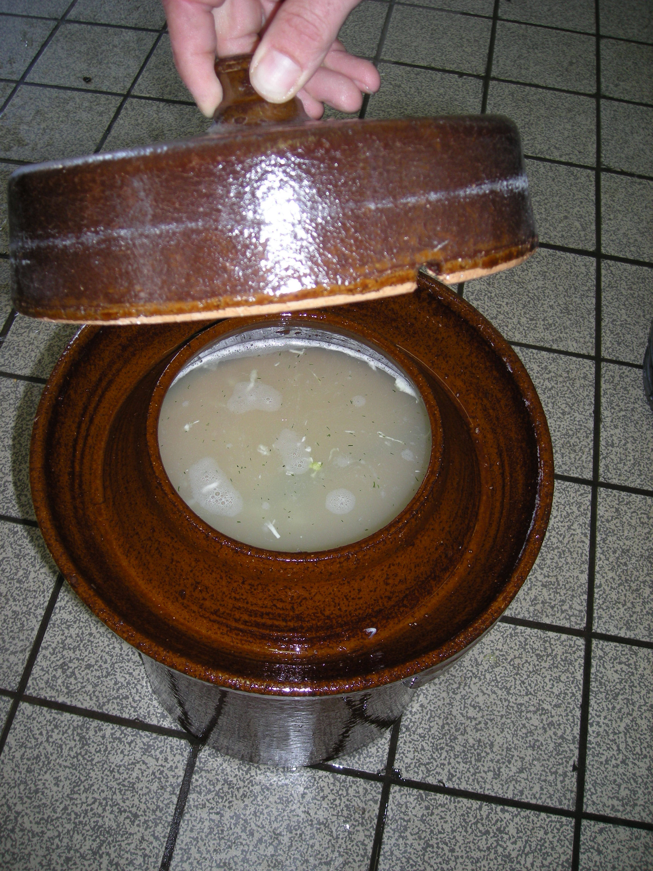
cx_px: 326
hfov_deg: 40.7
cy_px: 436
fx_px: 880
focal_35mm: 35
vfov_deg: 52.6
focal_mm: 5.7
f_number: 2.8
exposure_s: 1/30
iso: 50
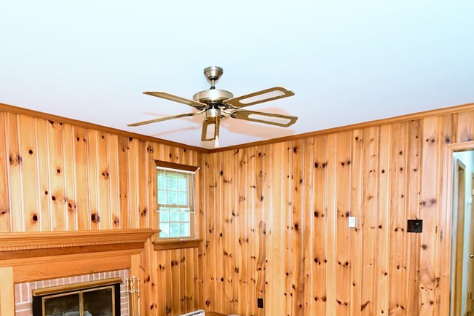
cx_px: 191
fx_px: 329
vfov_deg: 49.8
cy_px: 225
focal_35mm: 25
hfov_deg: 70.8
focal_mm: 10
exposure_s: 1/60
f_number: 10
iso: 3200
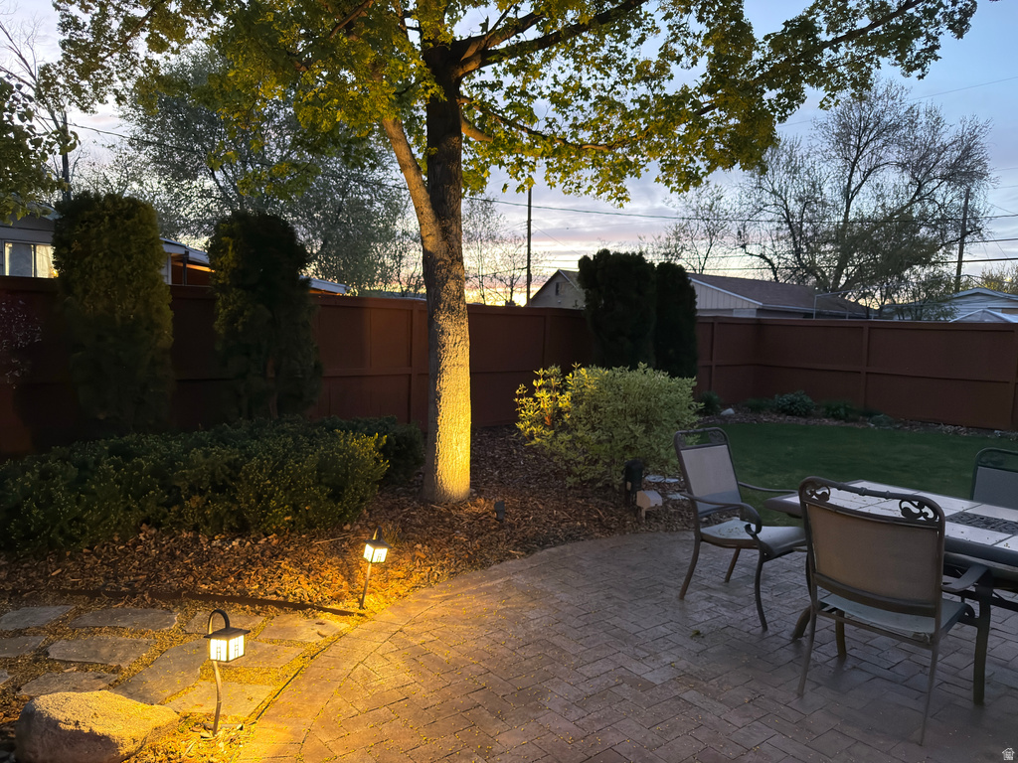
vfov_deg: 56.8
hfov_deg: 71.6
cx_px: 509
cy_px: 382
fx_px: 706
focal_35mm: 24
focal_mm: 6.76
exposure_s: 1/30
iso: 640
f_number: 1.78
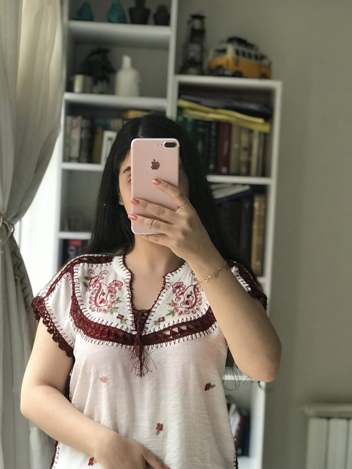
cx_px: 176
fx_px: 773
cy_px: 234
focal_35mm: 57
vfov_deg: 33.8
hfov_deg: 25.7
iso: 125
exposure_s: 1/50
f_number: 2.8
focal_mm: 6.6
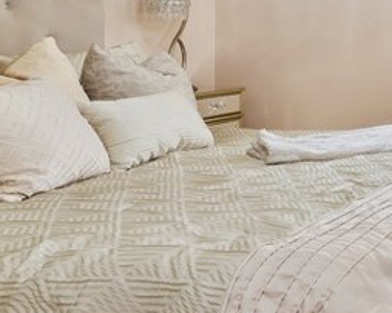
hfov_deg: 21.2
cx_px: 727
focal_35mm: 53
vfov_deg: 27.4
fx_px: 615
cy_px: 22
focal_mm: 14
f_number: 10
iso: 500
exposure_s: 1/13
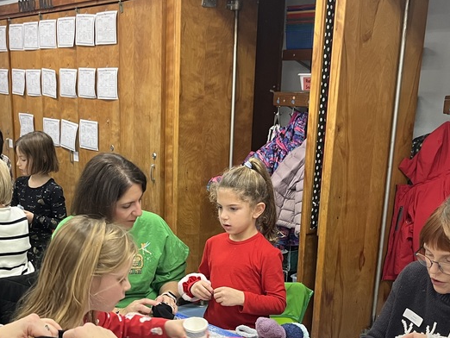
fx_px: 663
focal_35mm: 51
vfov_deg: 27.8
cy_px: 288
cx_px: 188
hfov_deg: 37.4
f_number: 1.6
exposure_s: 1/60
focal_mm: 5.1
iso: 160
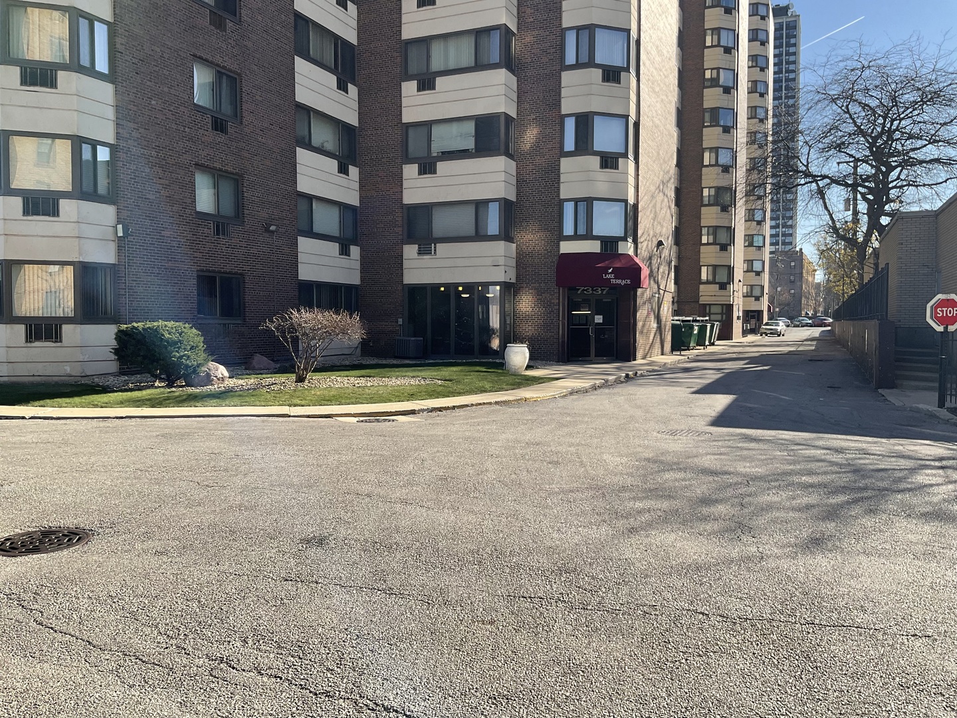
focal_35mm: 29
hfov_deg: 61.7
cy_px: 359
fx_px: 802
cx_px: 478
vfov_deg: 48.2
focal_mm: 3
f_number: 1.8
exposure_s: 1/978
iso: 16
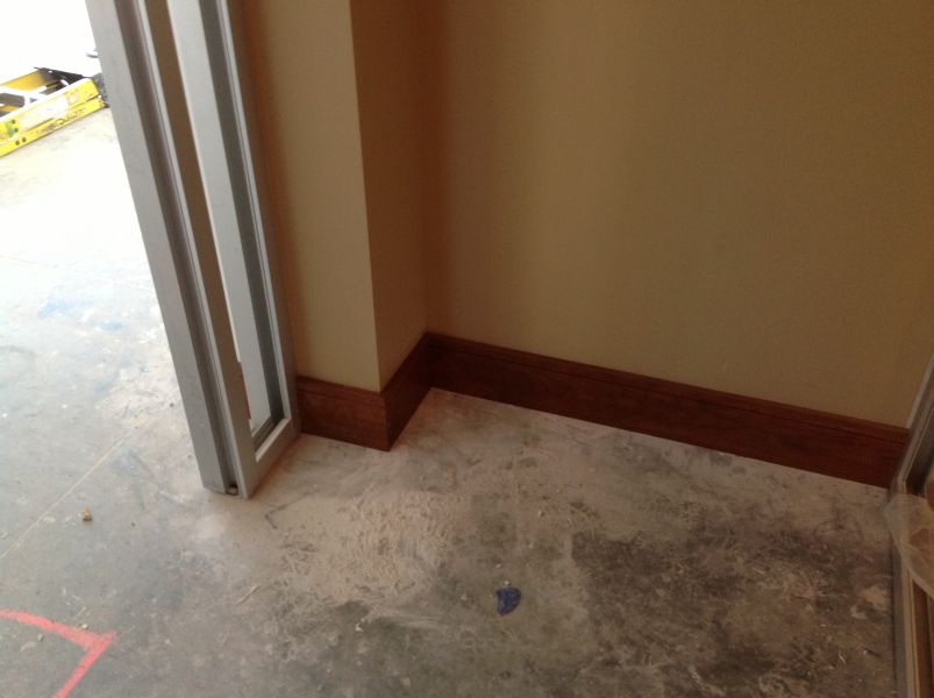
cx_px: 467
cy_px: 349
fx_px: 943
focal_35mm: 35
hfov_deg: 52.7
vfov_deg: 40.6
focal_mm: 4.28
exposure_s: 1/15
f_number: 2.4
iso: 125
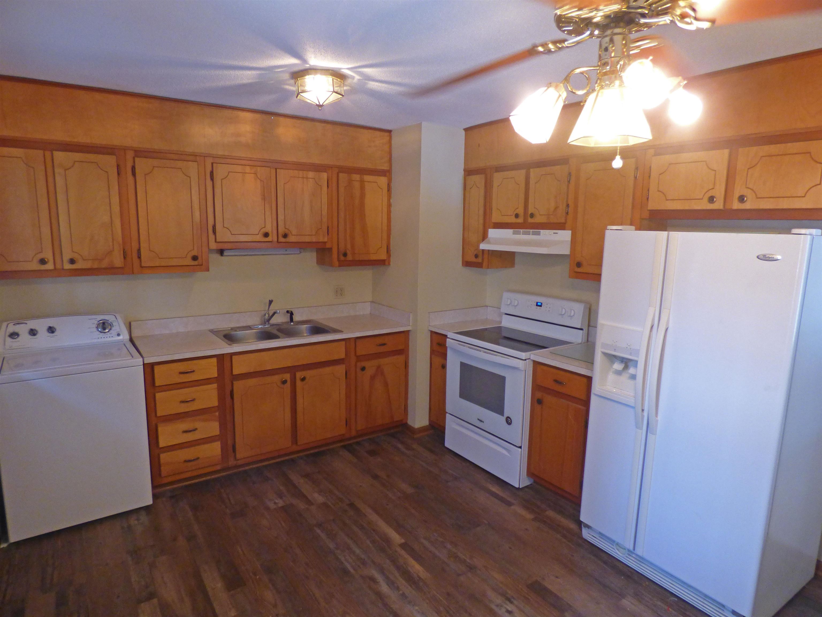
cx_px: 411
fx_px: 475
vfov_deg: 66.0
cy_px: 308
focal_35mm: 20
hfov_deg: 81.7
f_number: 2.8
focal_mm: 3.58
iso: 400
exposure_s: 1/25
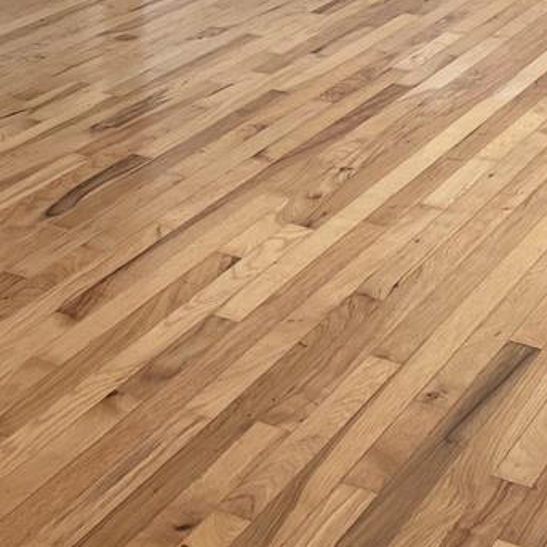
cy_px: -139
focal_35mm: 86
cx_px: 77
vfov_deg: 18.9
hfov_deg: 19.9
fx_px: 1537
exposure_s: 1/60
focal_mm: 4.25
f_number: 1.8
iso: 64
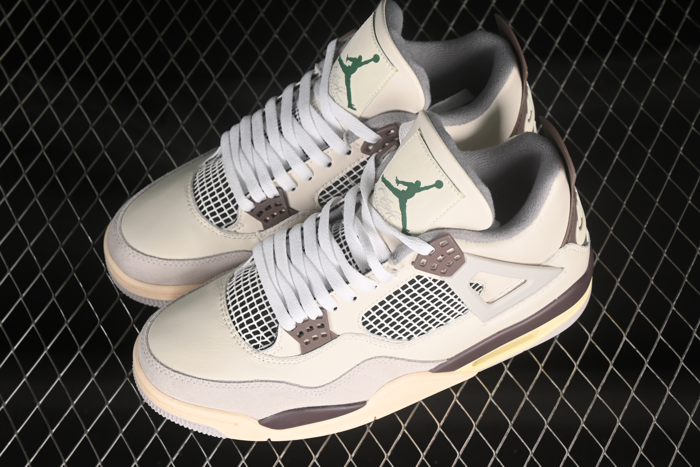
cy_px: 234
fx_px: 1458
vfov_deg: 18.2
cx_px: 350
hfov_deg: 27.0
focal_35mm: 75
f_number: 7.1
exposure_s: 1/80
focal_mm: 50
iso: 160
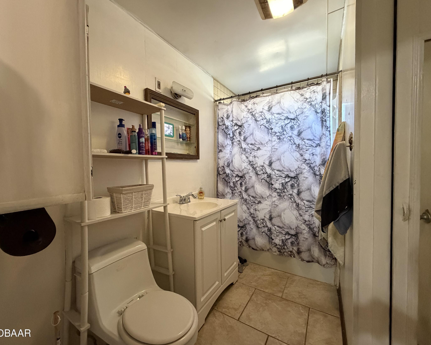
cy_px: 172
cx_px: 200
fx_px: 191
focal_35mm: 15
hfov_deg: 96.6
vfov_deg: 84.0
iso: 640
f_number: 2.2
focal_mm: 2.22
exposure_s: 1/60
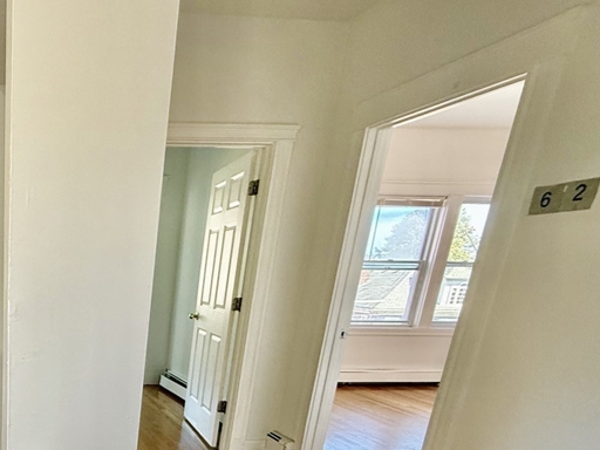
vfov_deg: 44.9
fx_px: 485
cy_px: 410
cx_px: 11
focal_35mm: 28
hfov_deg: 51.8
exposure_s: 1/99
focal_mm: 2.22
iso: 320
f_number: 2.2
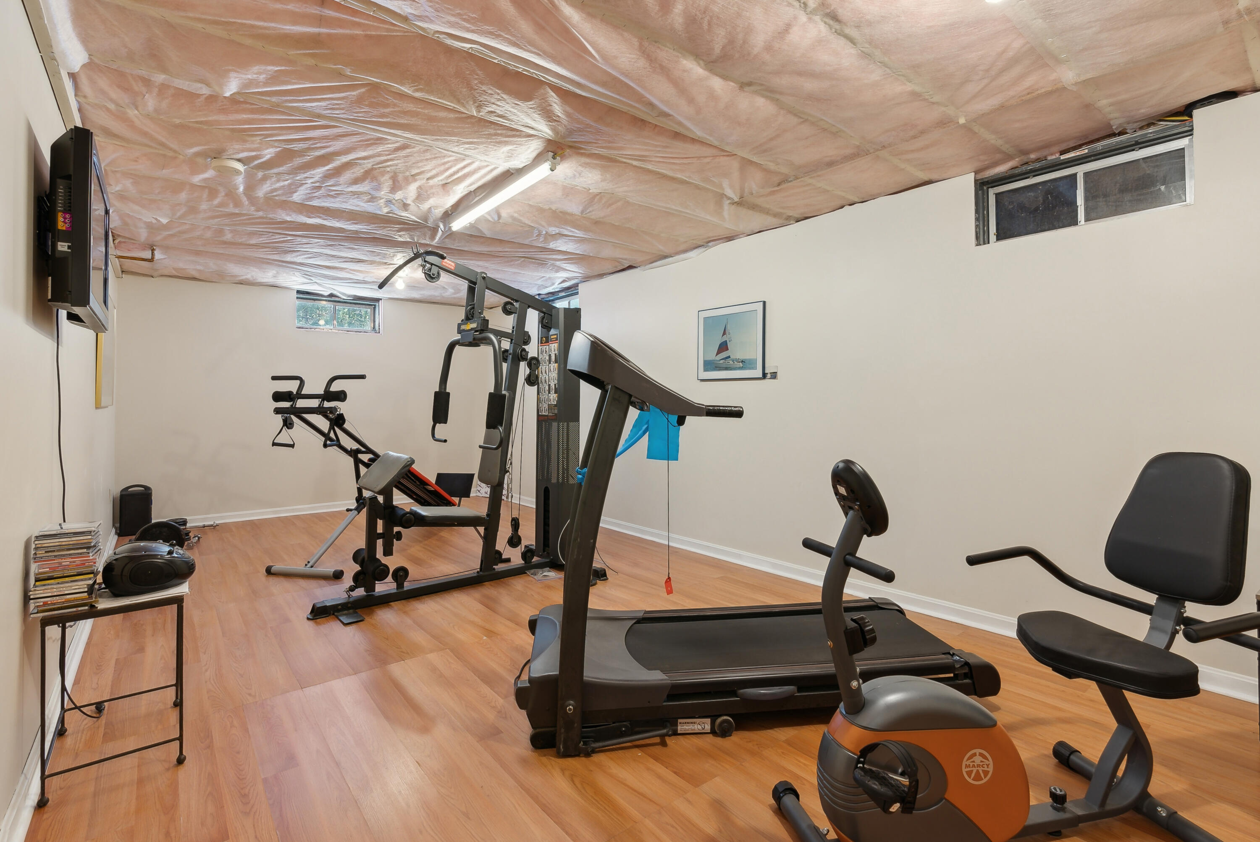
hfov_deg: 96.7
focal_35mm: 16
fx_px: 560
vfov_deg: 73.8
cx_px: 630
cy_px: 421
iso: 320
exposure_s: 1/4
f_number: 7.1
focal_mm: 16
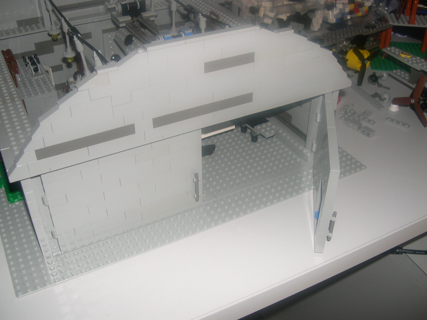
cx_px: 214
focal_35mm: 38
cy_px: 160
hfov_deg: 49.0
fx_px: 469
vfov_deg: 37.7
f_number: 2.8
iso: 100
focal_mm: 8
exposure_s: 1/60
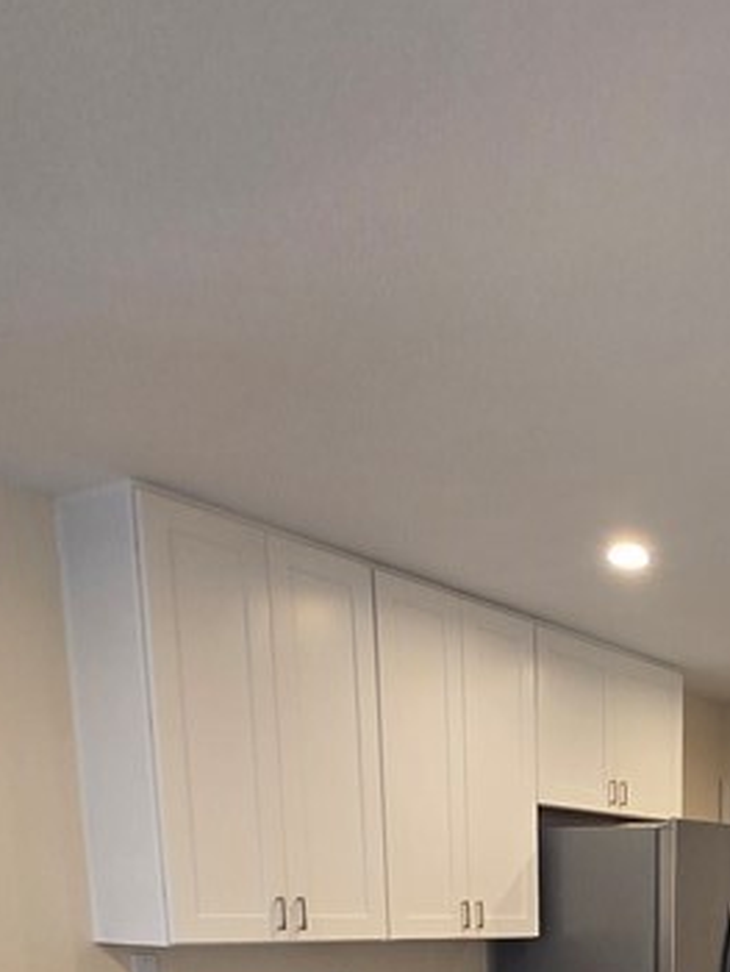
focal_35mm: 38
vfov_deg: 39.1
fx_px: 1067
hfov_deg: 33.6
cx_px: 774
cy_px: 1097
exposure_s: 1/60
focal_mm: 1.7
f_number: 2.2
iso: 100
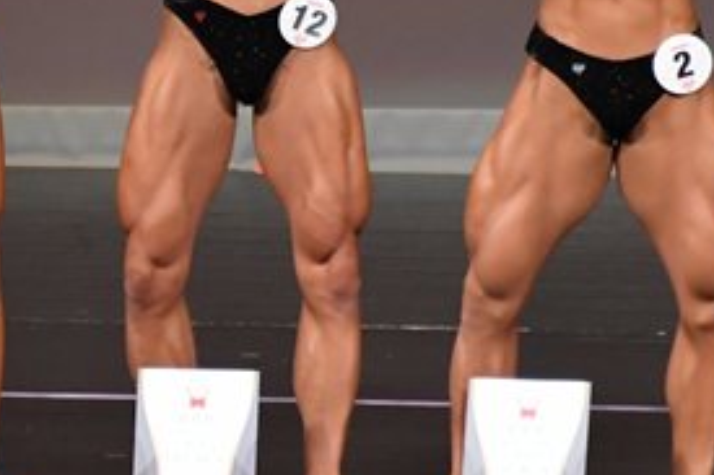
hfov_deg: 2.4
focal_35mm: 846
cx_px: -235
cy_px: 10
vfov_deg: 1.6
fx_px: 16768
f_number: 5.6
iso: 4000
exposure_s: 1/400
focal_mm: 200
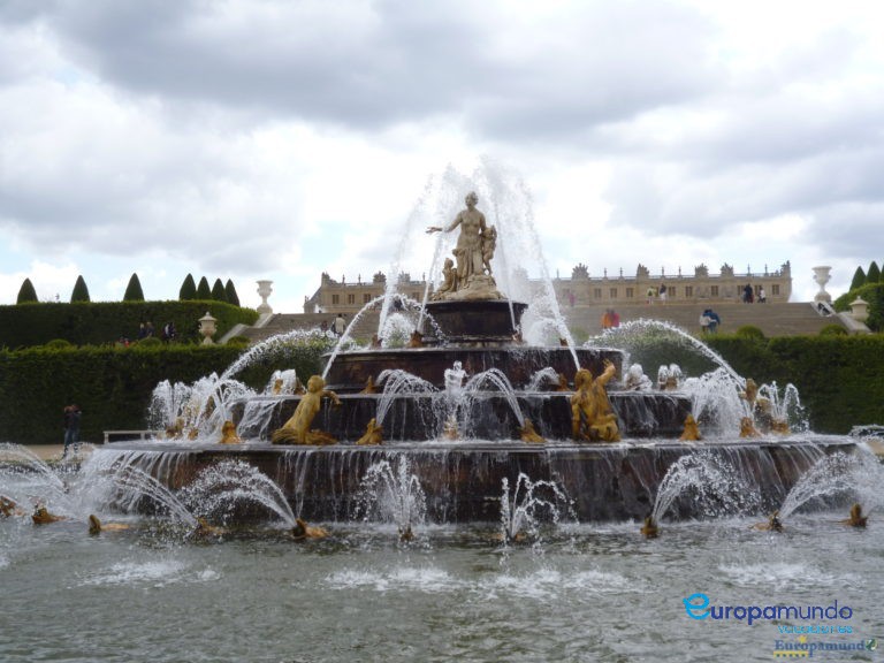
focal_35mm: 41
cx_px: 442
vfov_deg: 35.1
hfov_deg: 45.8
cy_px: 332
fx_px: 1047
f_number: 3.7
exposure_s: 1/500
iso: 100
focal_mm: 7.3
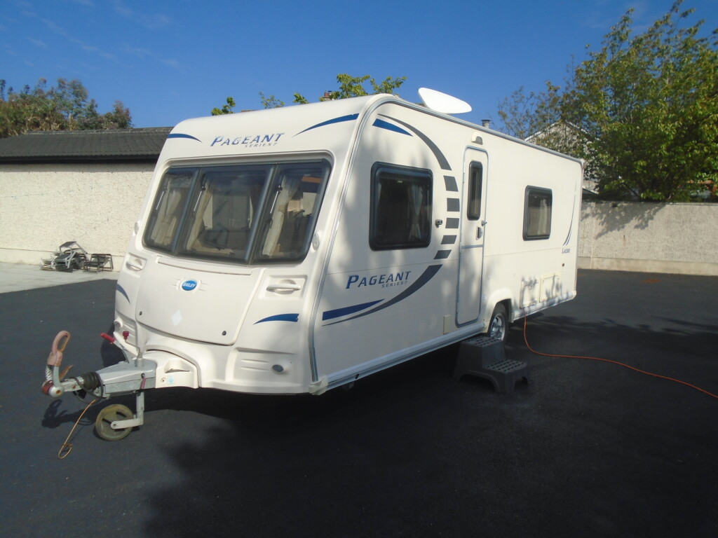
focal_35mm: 26
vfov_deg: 53.1
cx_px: 359
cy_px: 269
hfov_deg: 67.3
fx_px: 539
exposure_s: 1/320
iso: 100
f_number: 8
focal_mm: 4.6
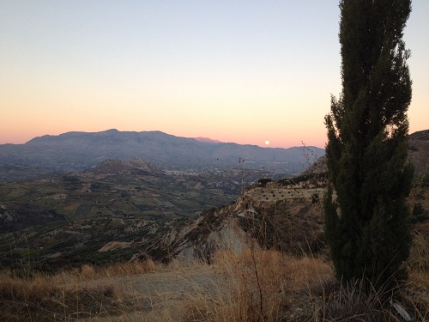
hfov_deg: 52.6
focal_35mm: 35
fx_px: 434
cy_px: 161
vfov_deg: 40.7
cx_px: 214
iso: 80
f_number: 2.4
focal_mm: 4.28
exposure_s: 1/120
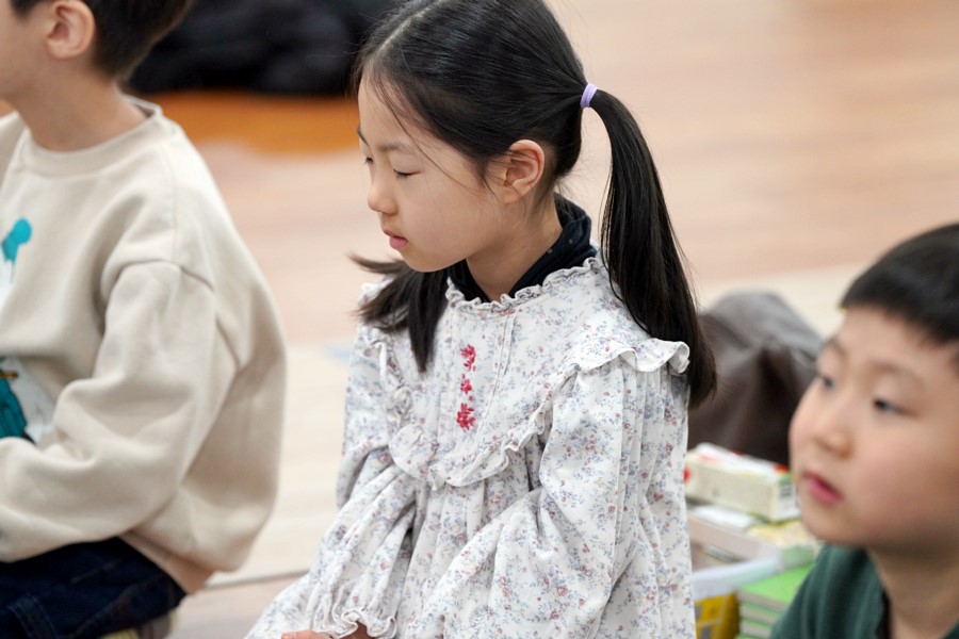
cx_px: 480
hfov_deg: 10.4
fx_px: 5247
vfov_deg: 7.0
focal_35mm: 197
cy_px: 320
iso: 2500
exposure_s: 1/200
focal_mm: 197
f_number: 4
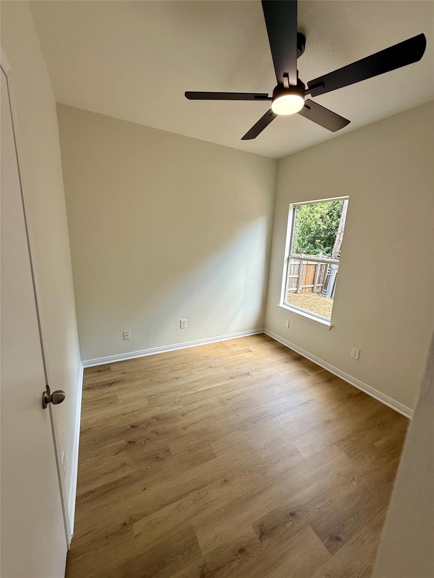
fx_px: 234
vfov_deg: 102.1
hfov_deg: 85.7
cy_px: 289
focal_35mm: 14
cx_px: 217
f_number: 2.2
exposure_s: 1/149
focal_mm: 2.22
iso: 50
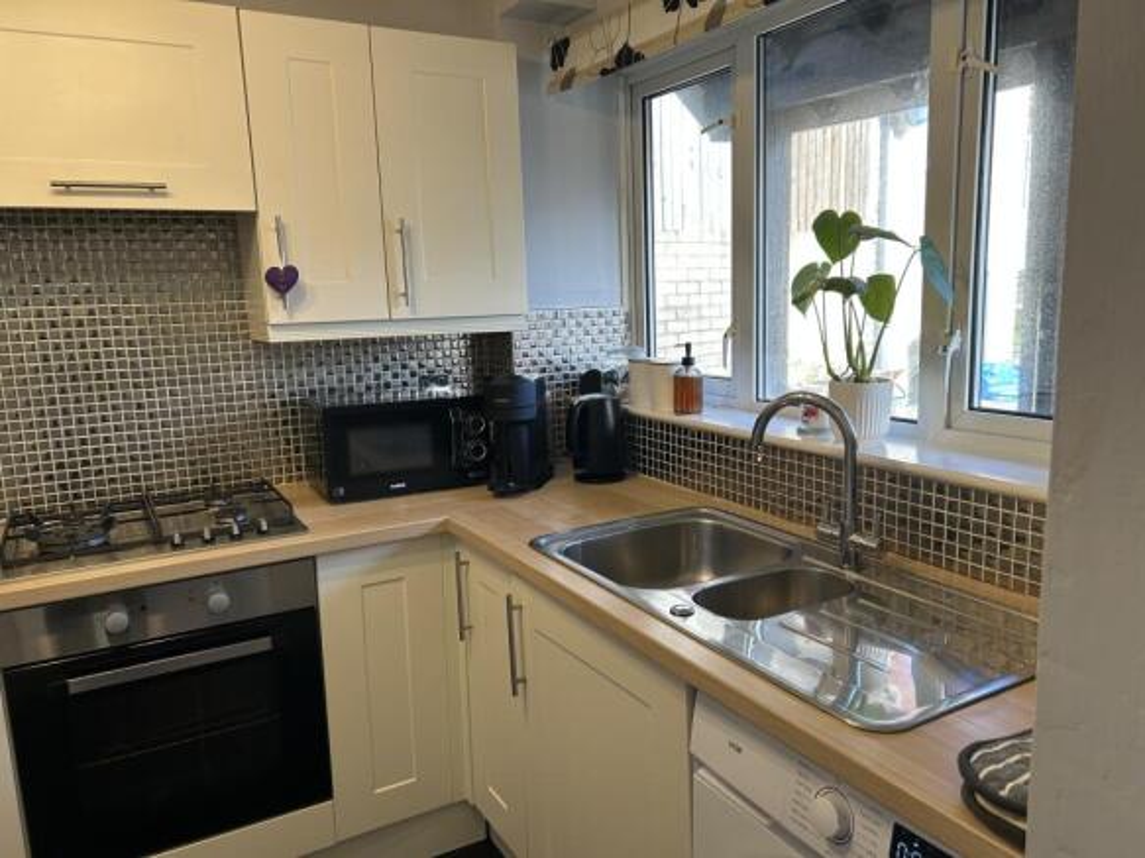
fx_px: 860
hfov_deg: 67.3
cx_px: 572
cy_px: 429
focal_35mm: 26
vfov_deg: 53.0
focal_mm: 5.7
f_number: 1.5
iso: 50
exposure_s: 1/100
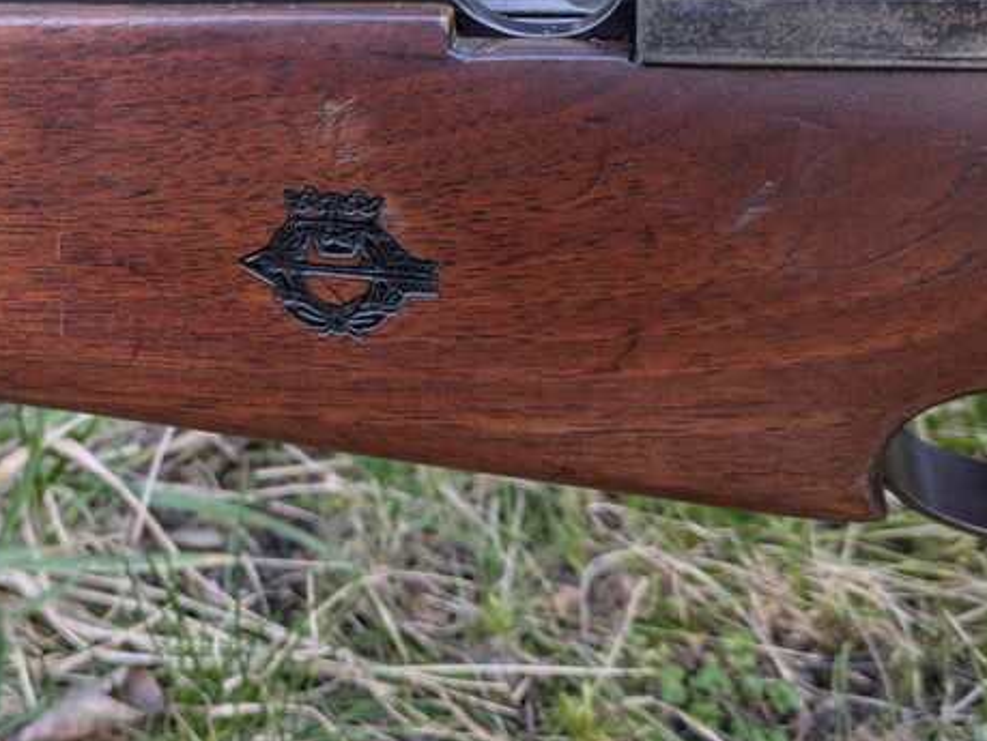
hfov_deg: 32.5
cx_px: 225
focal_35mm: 58
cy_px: 129
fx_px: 1655
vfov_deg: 24.8
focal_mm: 5.43
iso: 211
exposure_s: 1/50
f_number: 1.89
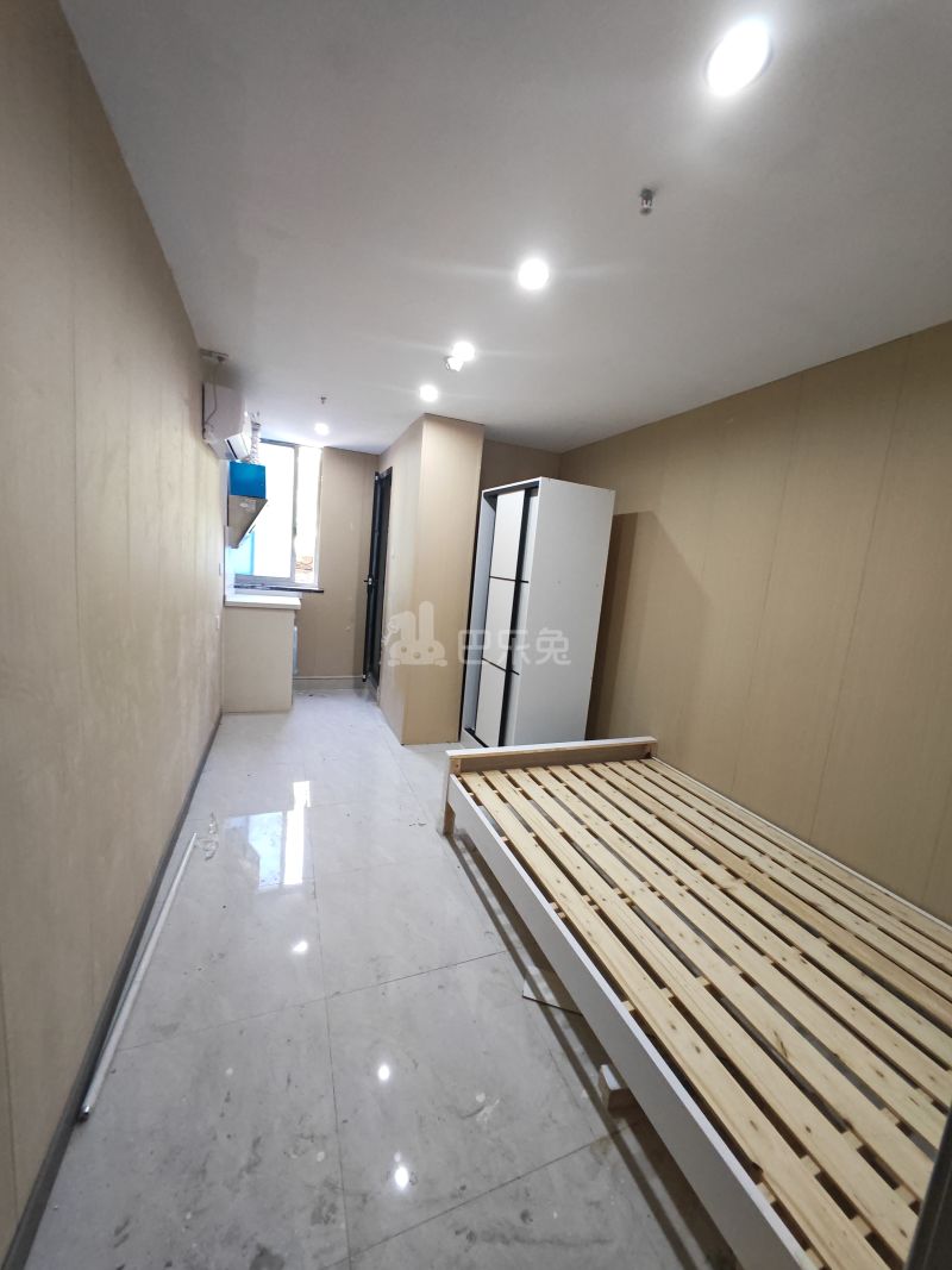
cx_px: 476
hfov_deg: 94.5
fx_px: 440
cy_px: 635
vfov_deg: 110.5
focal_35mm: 12
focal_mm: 1.82
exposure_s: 1/33
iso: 320
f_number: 2
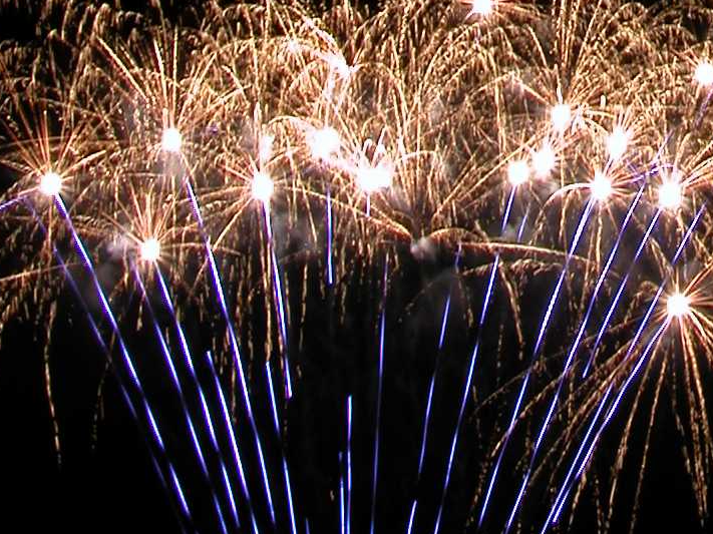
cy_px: 88
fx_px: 1297
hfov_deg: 30.5
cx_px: 482
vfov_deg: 22.9
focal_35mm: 63
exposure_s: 2
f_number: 8
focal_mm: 8.9
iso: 100
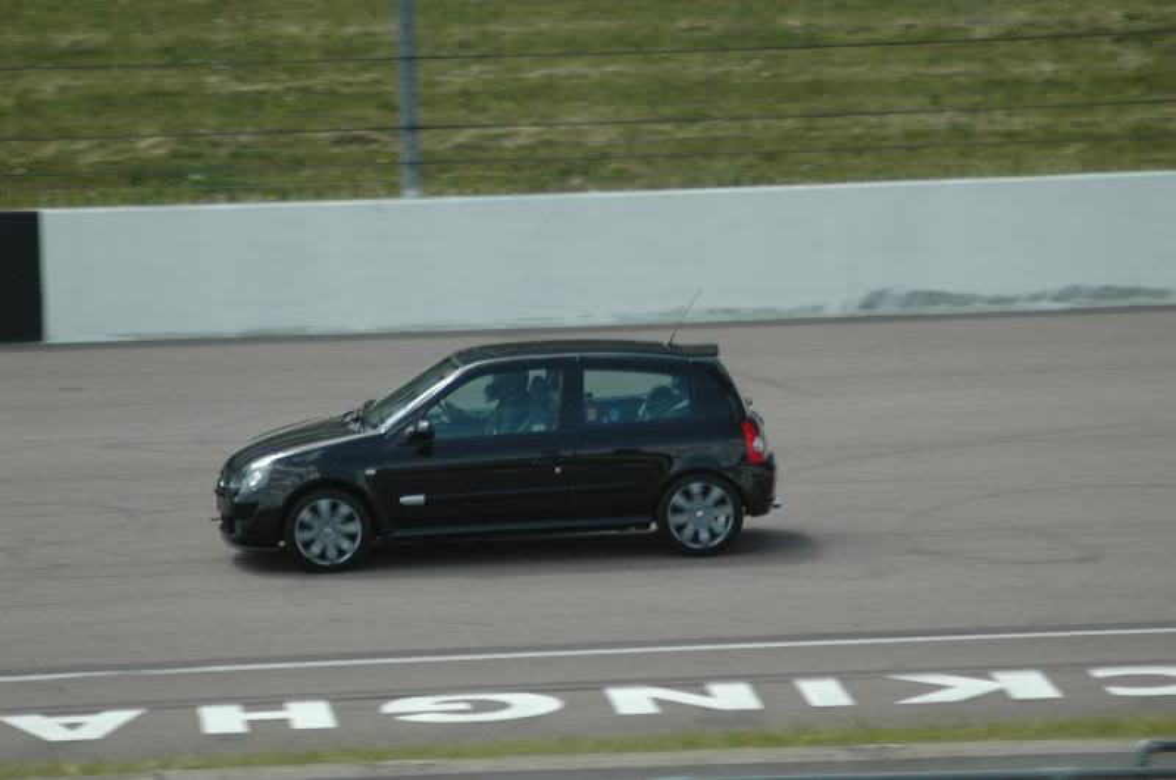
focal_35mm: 218
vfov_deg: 6.3
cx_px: 588
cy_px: 390
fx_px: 7095
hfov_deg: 9.5
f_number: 4.5
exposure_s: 1/500
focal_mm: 145
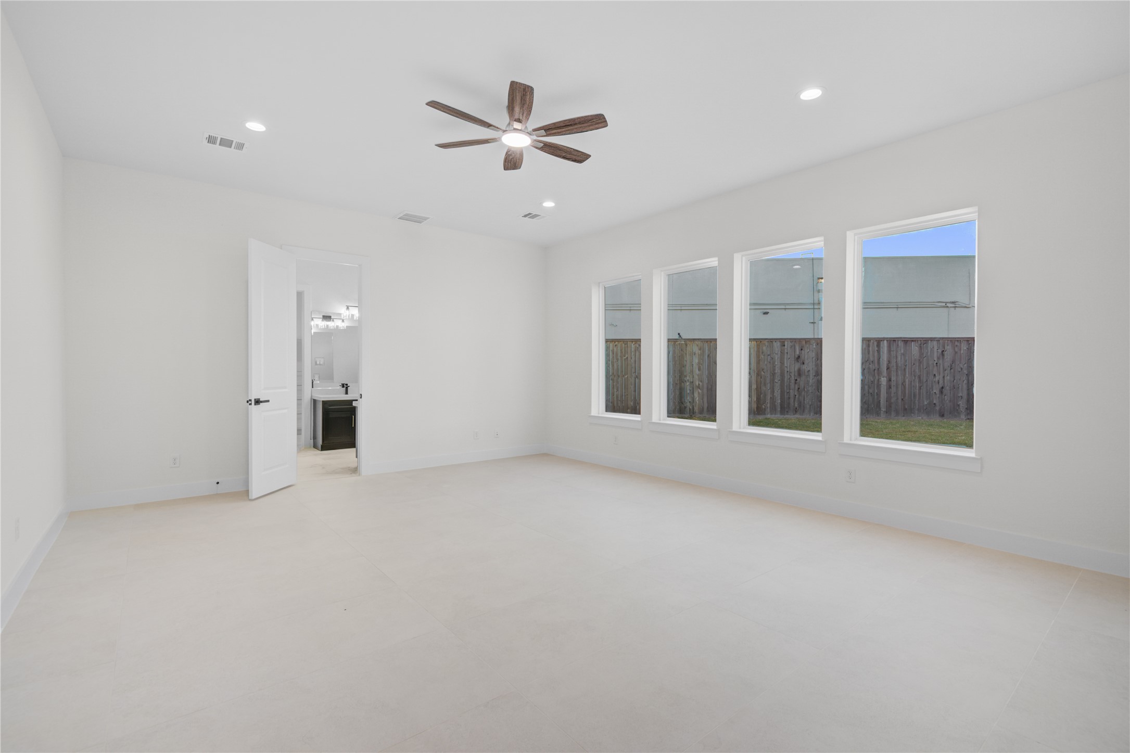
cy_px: 376
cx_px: 565
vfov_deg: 73.7
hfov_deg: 96.7
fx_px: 502
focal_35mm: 16
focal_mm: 16
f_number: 8
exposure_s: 1/6
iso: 100
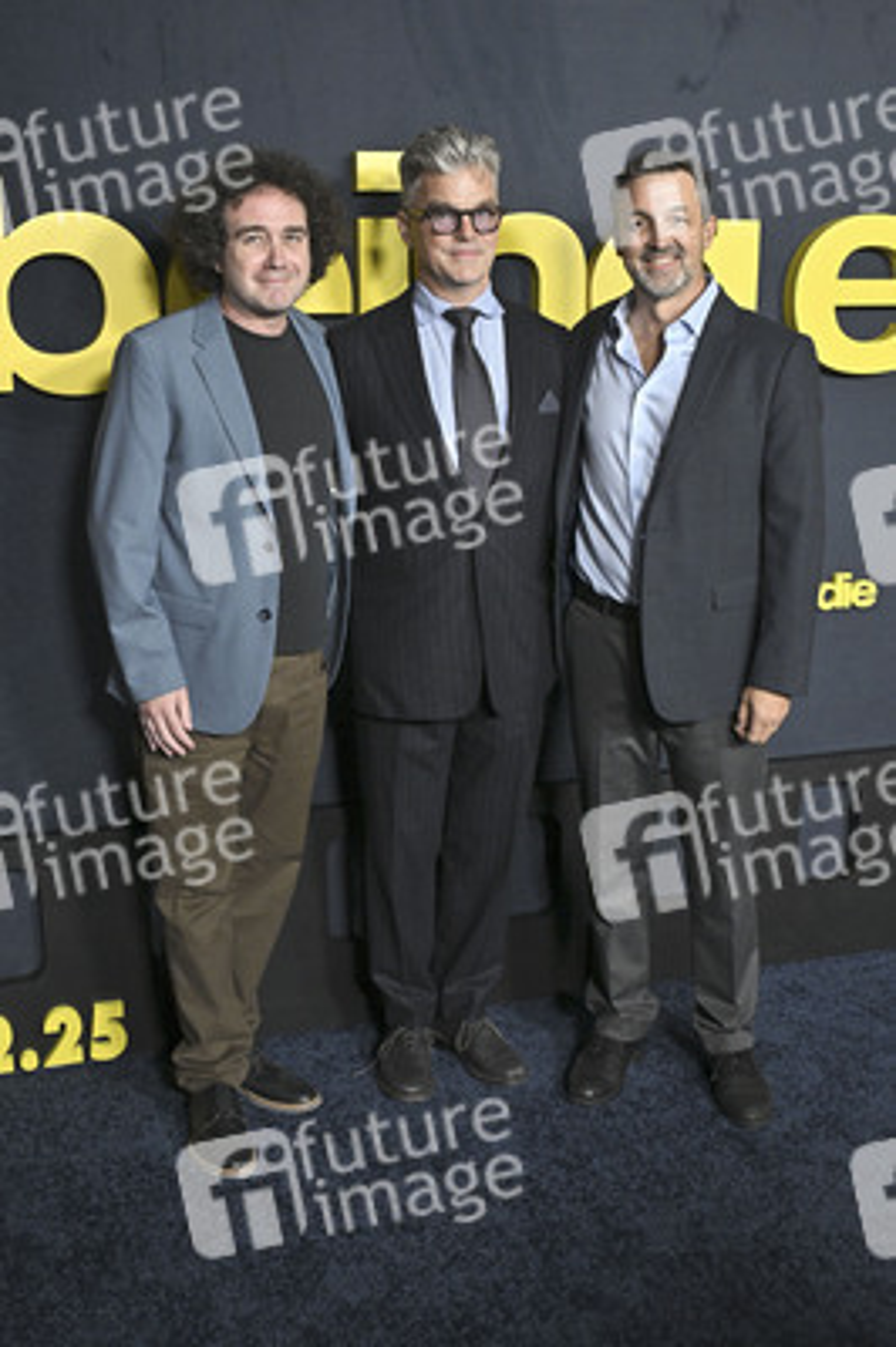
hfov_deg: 35.0
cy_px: 674
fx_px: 1421
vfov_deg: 50.7
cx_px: 448
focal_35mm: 38
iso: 2500
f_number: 5.6
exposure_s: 1/320
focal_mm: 38
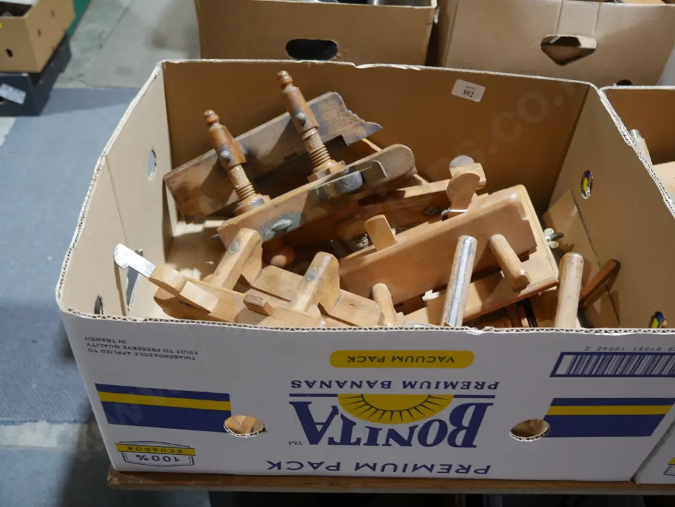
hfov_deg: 56.8
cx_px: 338
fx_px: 624
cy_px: 254
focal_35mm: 32
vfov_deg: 44.2
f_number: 3.6
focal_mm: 16
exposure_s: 1/60
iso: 640
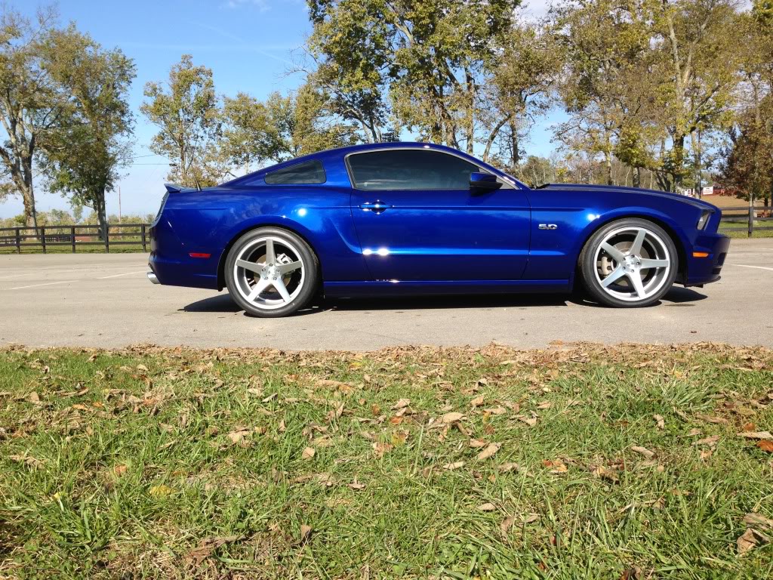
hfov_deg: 55.4
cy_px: 290
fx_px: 737
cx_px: 386
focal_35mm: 33
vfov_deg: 42.9
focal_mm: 4.1
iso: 50
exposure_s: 1/1130
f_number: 2.4
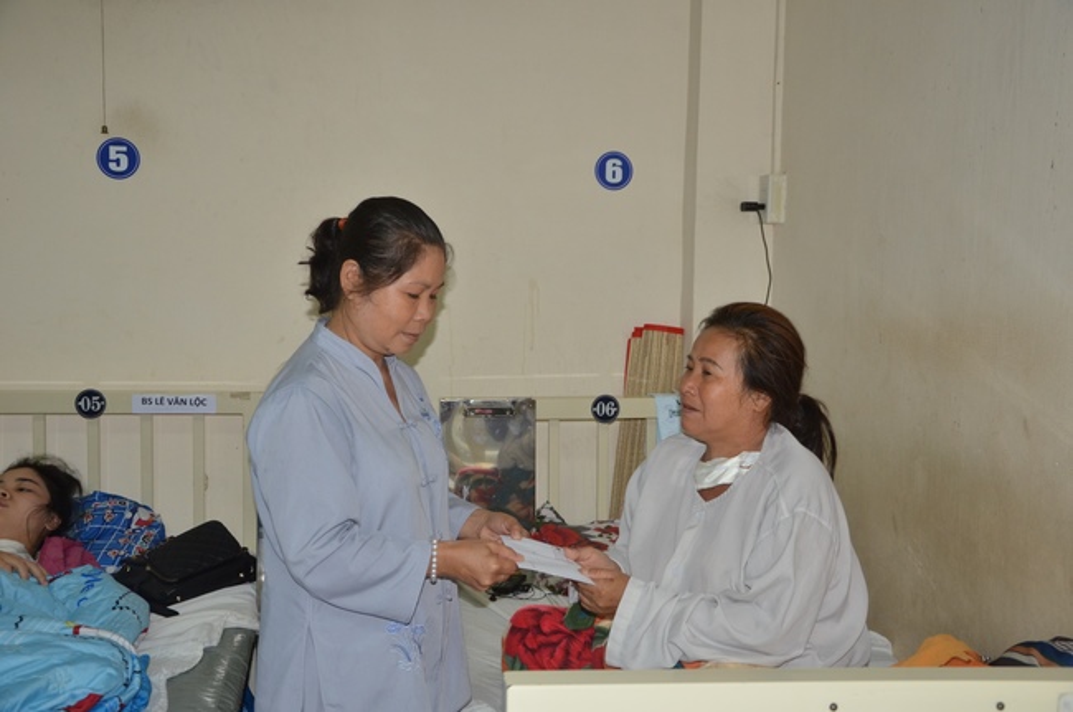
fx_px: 1160
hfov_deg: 49.6
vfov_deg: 34.1
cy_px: 356
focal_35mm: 39
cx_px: 536
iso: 1000
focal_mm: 26
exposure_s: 1/60
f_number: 5
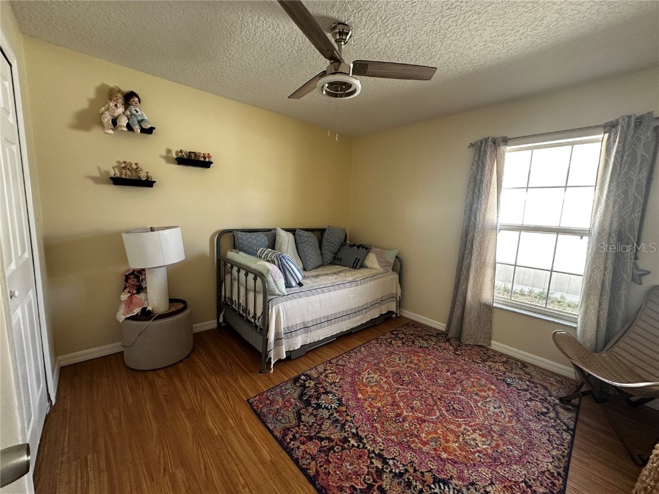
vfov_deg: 85.7
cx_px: 330
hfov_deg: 102.1
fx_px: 267
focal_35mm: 14
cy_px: 247
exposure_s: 1/99
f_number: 2.2
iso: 200
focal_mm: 2.22
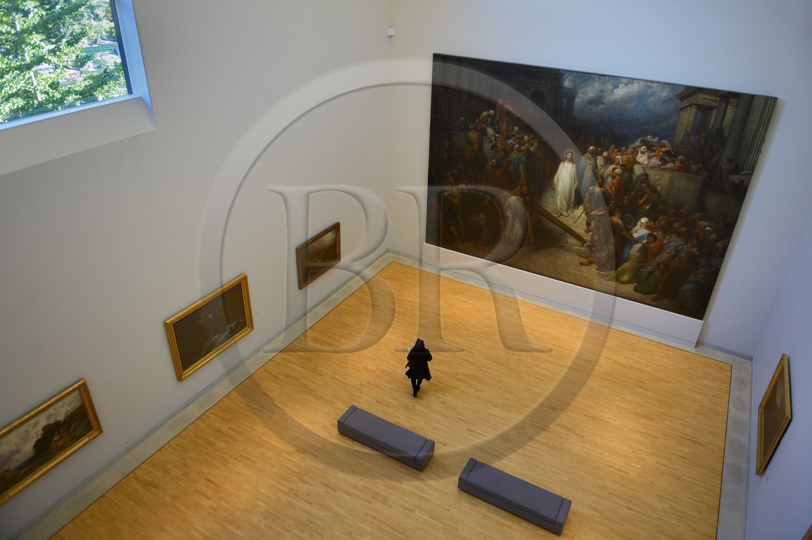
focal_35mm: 24
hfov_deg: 73.8
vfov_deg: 53.1
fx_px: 541
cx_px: 406
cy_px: 270
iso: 200
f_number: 2.8
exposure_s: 1/125
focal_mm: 24
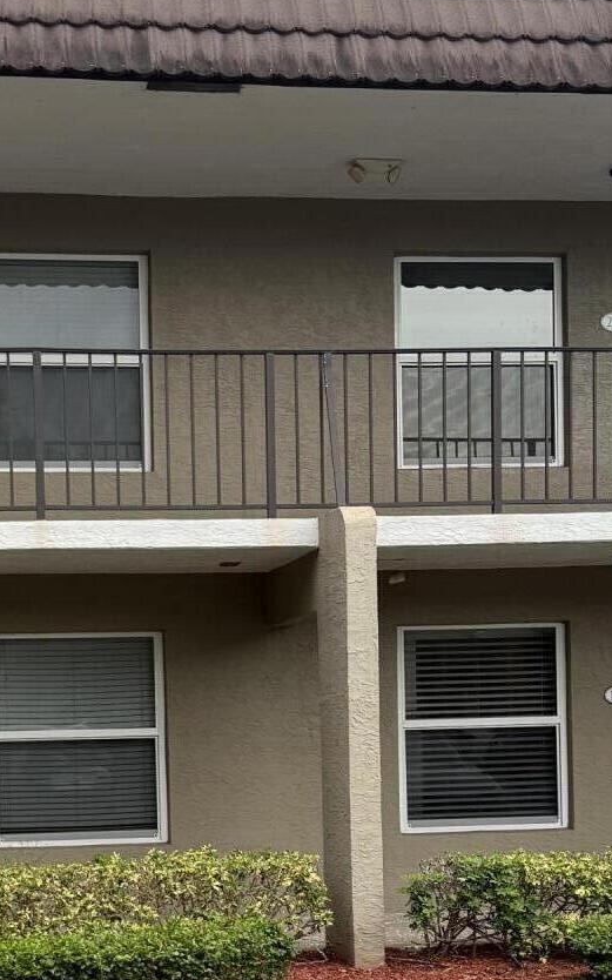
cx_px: 146
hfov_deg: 21.1
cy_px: 756
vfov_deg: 32.7
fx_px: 1628
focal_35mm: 61
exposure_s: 1/173
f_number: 1.78
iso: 100
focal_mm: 6.76
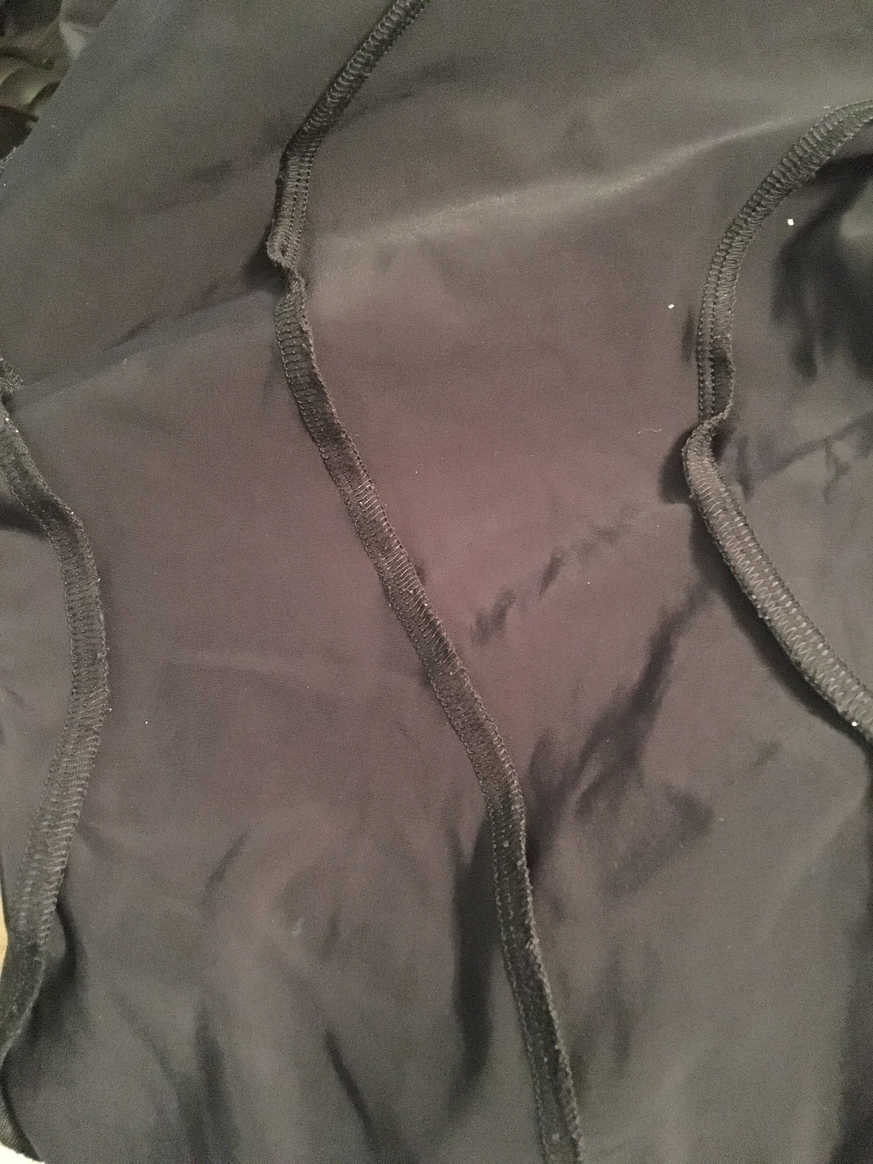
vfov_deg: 61.7
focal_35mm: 29
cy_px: 582
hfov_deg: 48.2
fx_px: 975
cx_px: 436
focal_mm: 4.15
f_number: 2.2
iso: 2000
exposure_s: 1/17
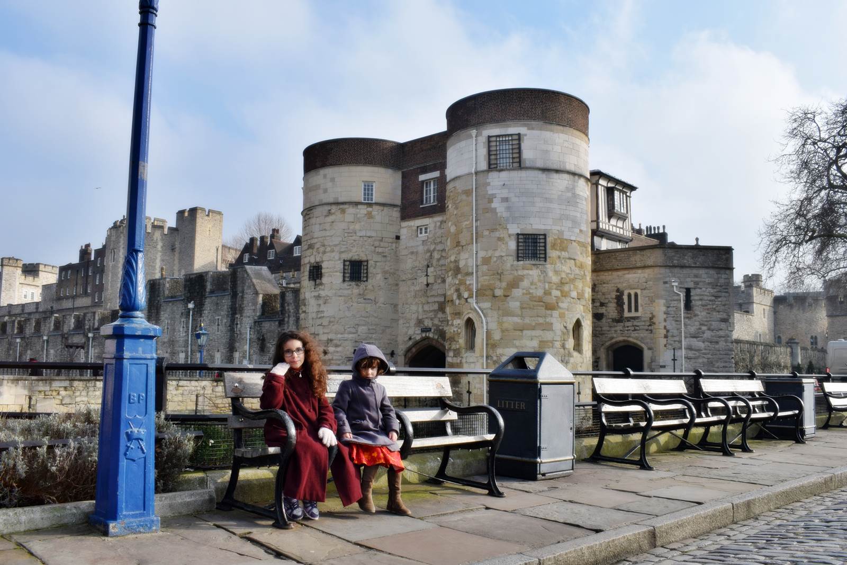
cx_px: 424
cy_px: 282
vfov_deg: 41.7
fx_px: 741
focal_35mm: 32
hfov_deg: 59.5
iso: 200
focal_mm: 21
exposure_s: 1/320
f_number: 9
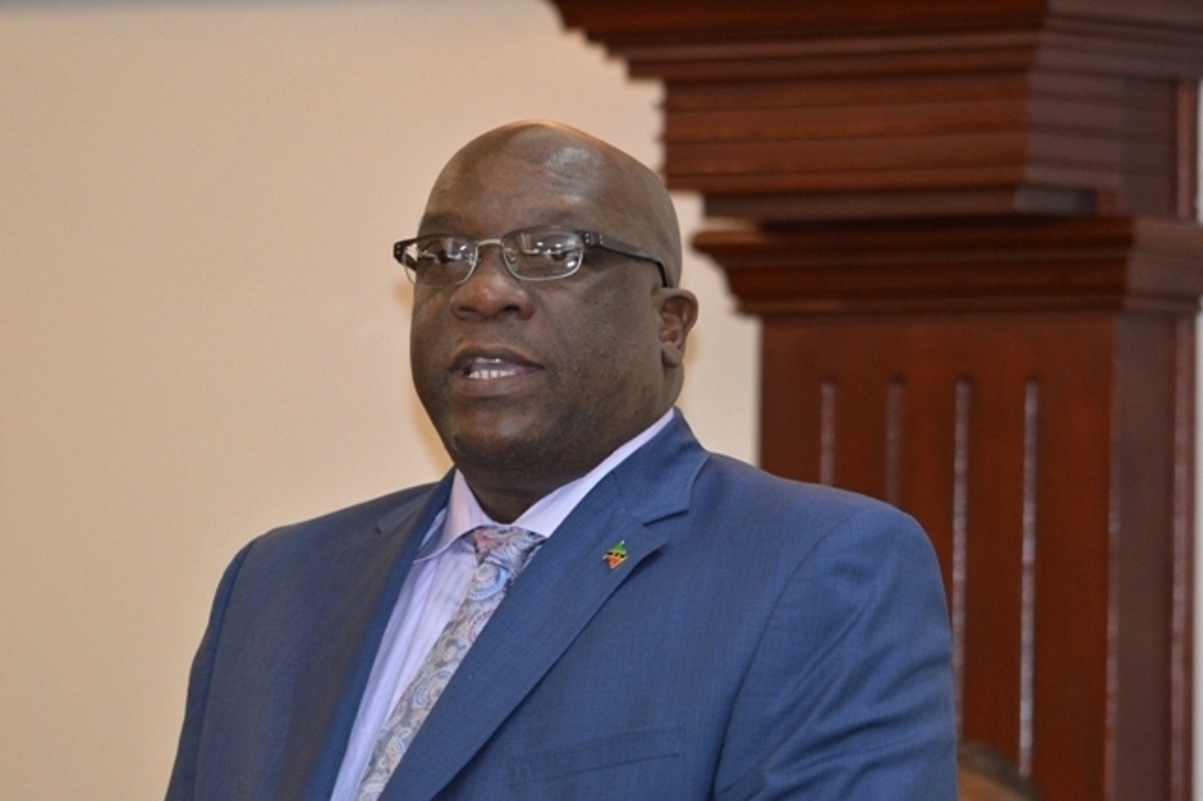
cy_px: 400
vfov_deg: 4.9
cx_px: 602
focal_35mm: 278
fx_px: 9268
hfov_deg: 7.4
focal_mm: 185
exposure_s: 1/60
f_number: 5
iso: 900
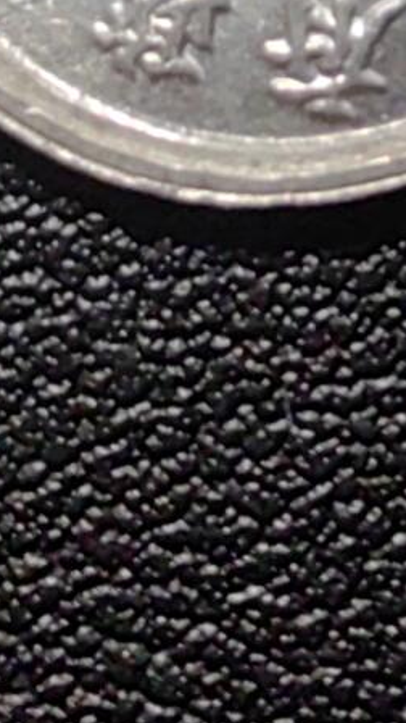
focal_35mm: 241
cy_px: -526
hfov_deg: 5.0
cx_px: 733
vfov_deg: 8.6
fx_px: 4612
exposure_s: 1/134
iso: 50
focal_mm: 5.75
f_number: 2
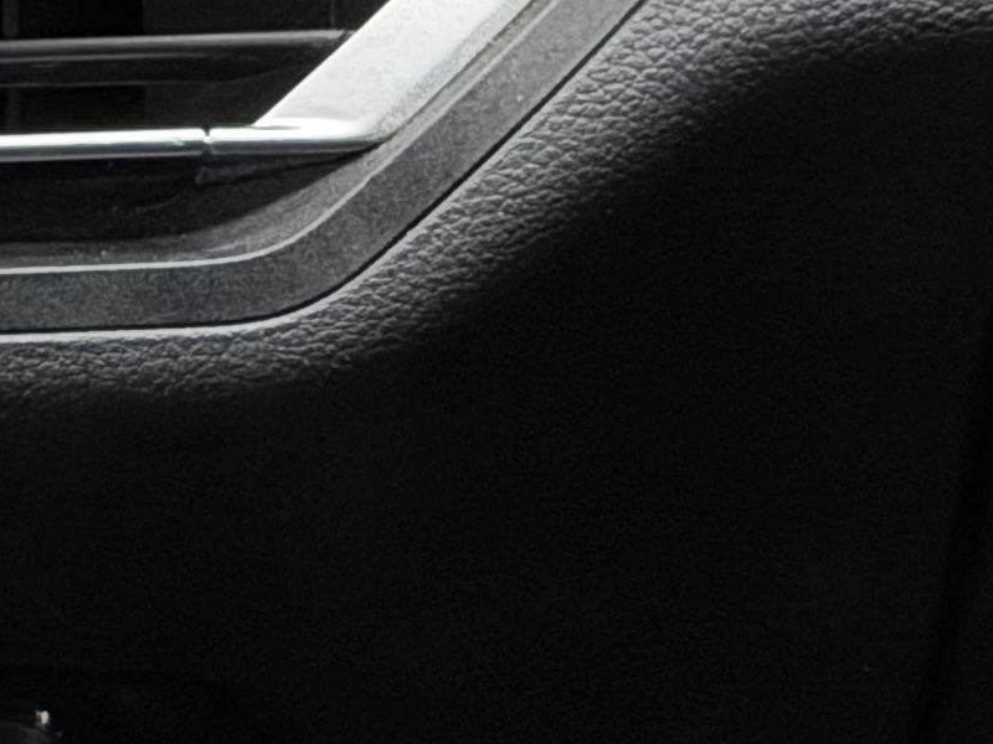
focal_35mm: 242
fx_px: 6942
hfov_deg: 7.9
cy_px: -791
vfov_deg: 6.0
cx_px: -700
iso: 100
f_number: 1.78
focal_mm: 6.76
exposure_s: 1/122
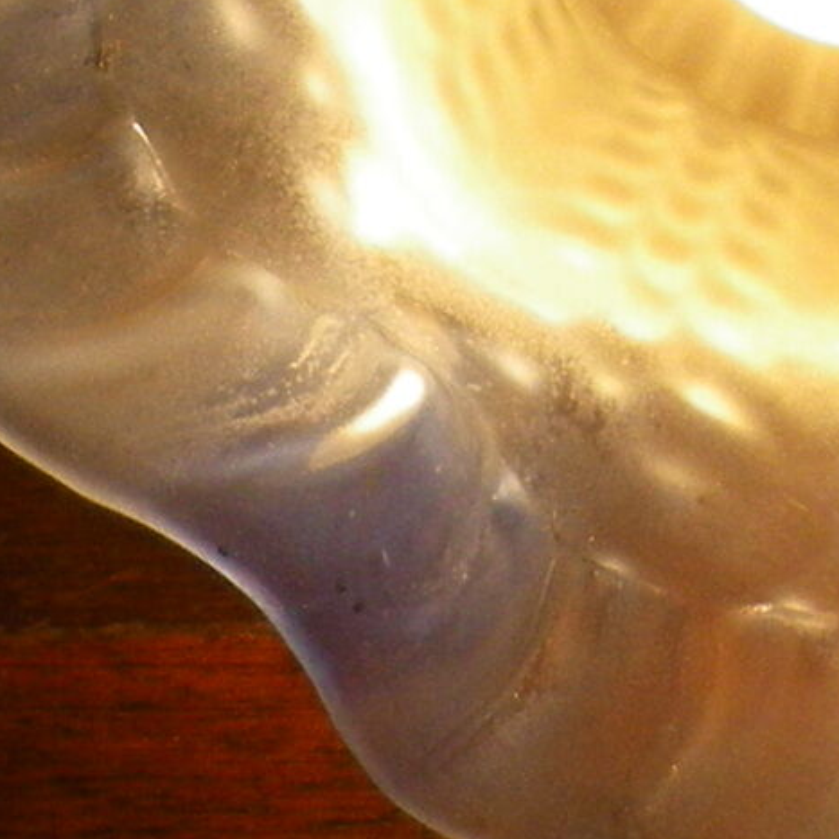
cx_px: 855
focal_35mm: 212
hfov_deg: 8.2
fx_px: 5813
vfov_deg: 8.1
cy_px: -399
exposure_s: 1/125
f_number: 2.6
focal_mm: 4.9
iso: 64
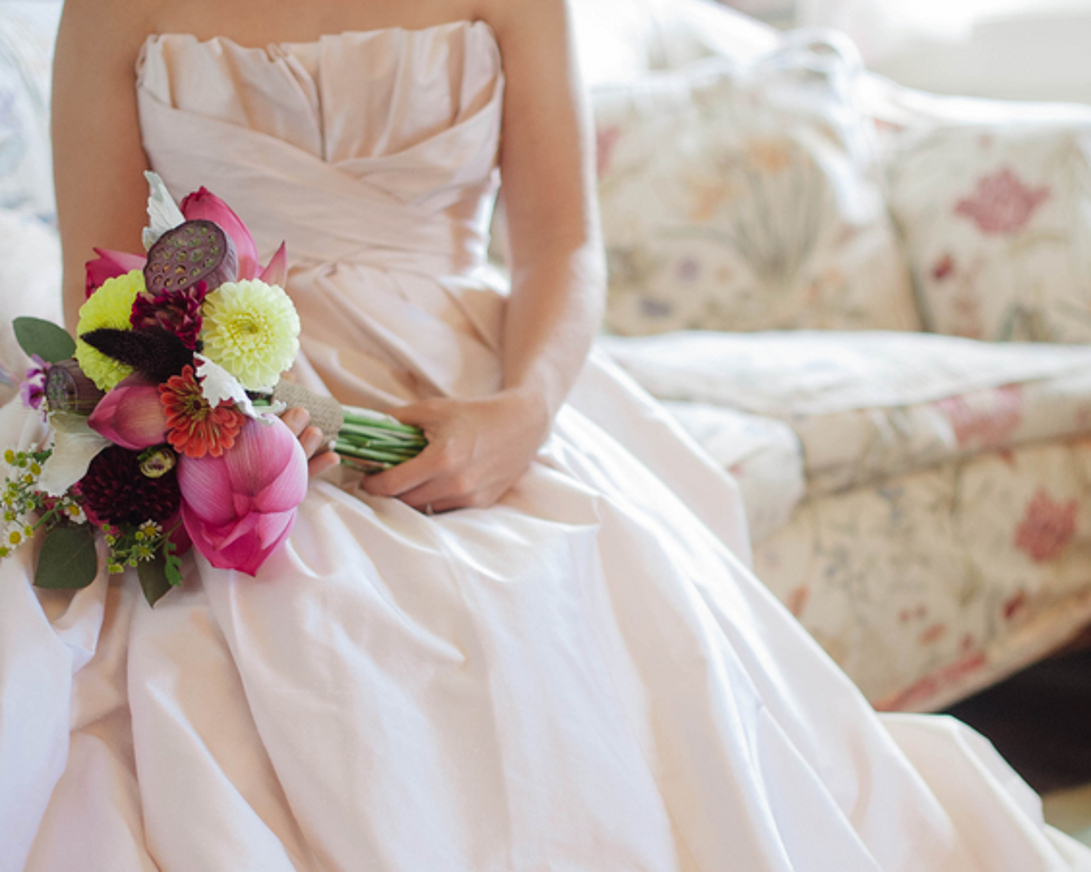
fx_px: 2421
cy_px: 528
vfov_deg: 20.4
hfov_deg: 25.4
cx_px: 607
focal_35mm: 75
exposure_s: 1/100
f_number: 2
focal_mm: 50
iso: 1600
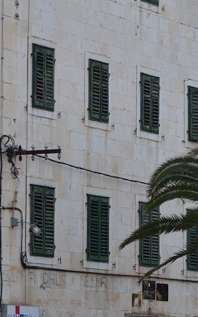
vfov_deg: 8.6
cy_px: 169
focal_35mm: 244
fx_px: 2107
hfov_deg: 5.4
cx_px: 169
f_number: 4.5
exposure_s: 1/3200
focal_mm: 70
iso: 800
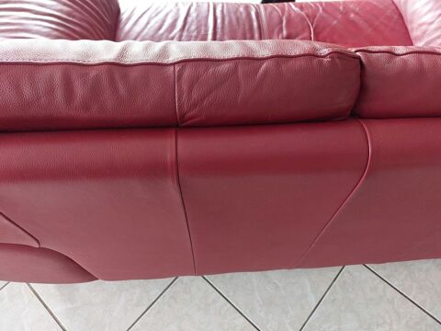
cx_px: 220
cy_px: 166
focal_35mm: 25
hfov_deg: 69.4
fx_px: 318
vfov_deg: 54.9
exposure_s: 1/25
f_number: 1.8
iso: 800
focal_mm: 5.23
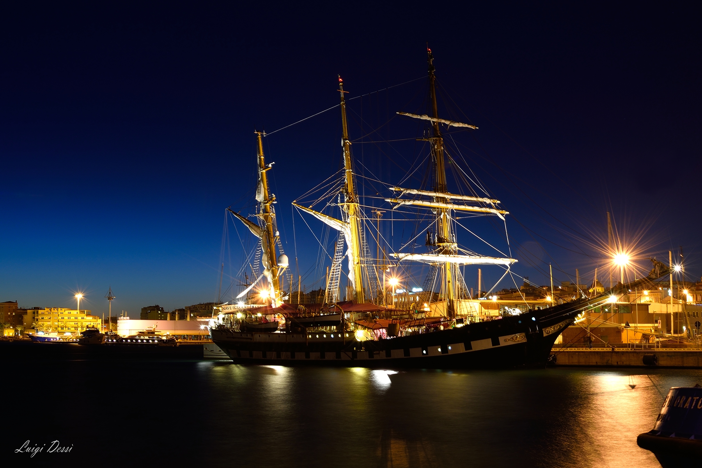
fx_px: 1024
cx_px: 351
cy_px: 234
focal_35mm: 52
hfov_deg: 37.9
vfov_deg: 25.8
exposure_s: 30
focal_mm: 35
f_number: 14
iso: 100
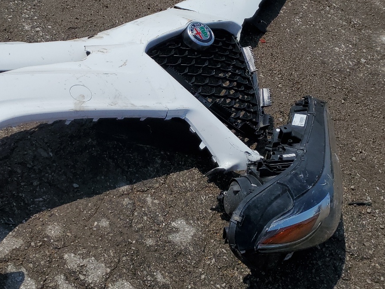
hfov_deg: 39.1
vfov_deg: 30.9
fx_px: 523
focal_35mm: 47
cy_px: 127
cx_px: 87
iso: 52
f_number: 1.5
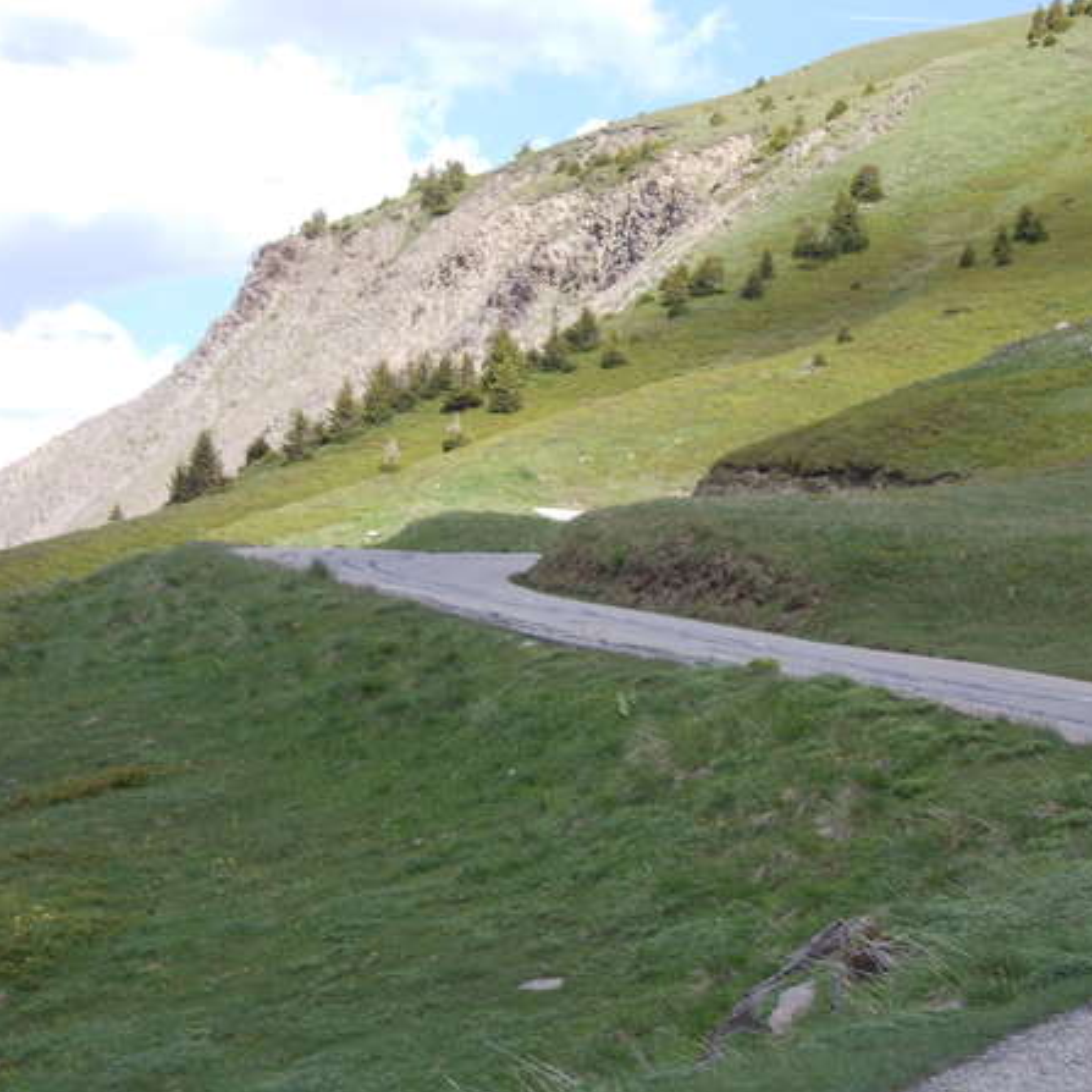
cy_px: 547
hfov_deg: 15.3
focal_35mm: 114
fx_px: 4069
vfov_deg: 15.3
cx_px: 606
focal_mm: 13.6
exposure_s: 1/160
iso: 80
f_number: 5.3
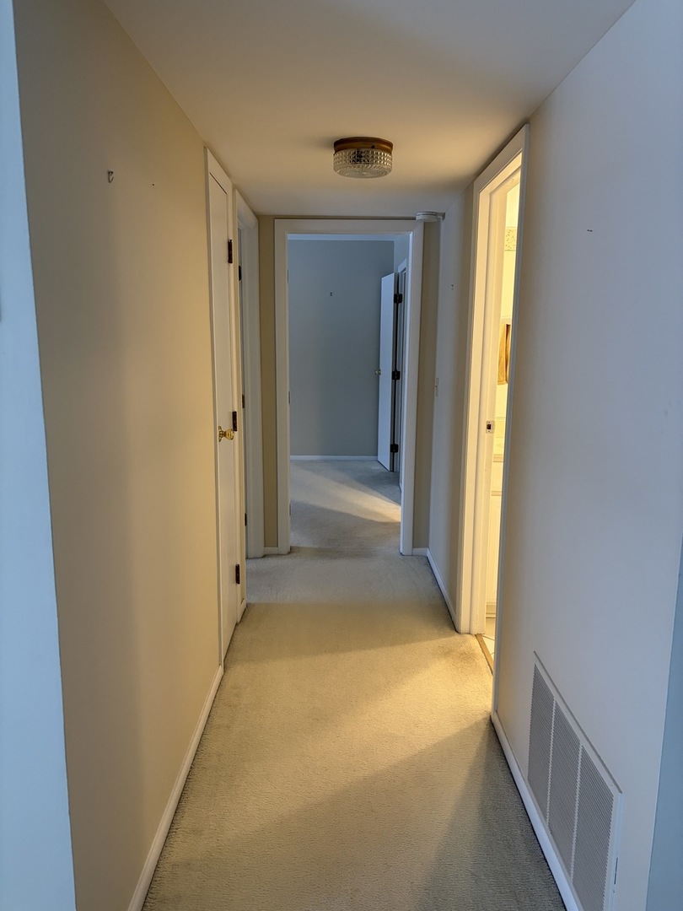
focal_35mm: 26
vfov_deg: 67.3
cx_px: 342
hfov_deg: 53.1
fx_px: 684
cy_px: 456
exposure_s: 1/60
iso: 200
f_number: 1.6
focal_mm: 5.96
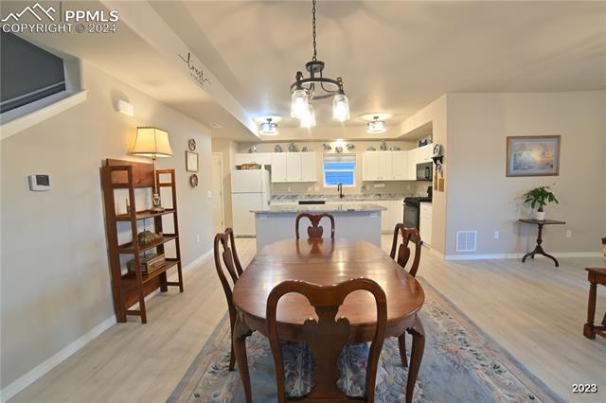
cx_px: 303
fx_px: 236
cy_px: 202
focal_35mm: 14
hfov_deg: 104.3
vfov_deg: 81.1
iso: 64
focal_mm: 14
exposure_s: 1.6
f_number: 14
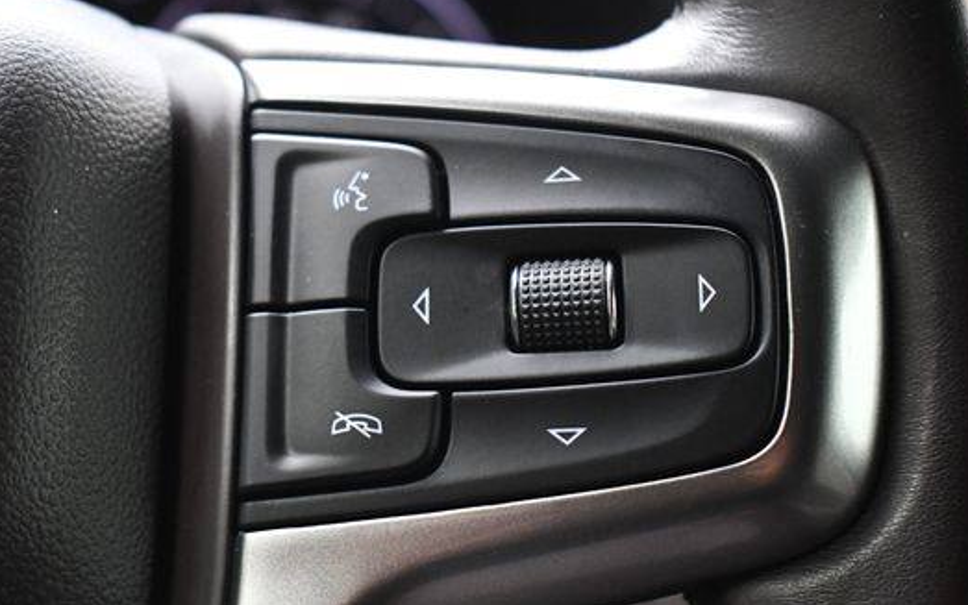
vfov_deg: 18.4
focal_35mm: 71
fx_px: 1873
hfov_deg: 29.0
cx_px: 461
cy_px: 326
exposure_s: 1/125
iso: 2800
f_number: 4.8
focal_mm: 38
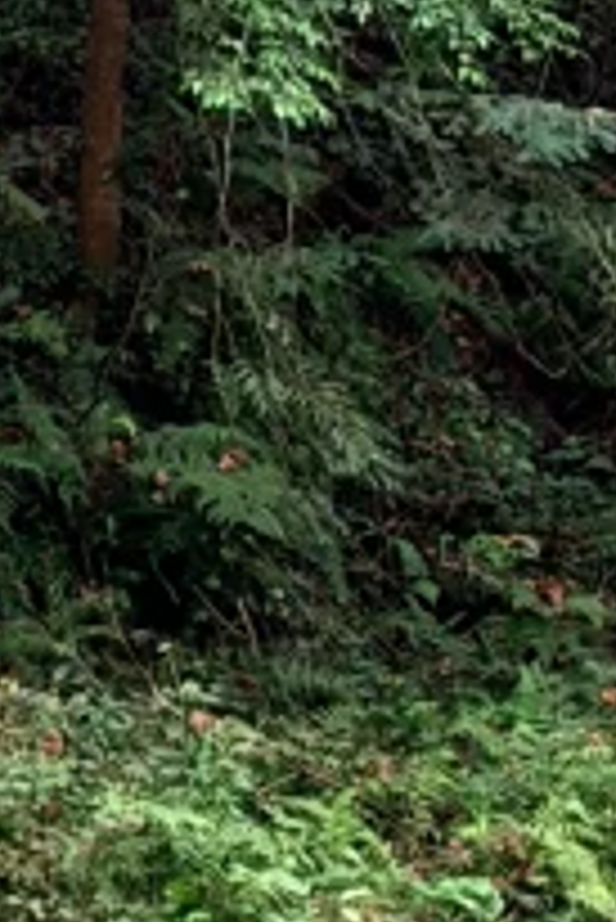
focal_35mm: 380
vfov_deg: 5.3
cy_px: -1084
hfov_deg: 3.6
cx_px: -409
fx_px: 9736
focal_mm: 5.96
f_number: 1.6
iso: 50
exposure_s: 1/120
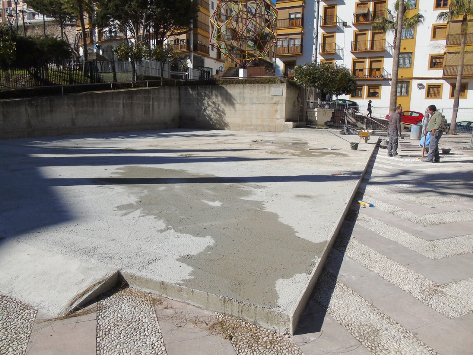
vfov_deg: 54.9
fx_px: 342
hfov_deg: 69.4
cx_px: 236
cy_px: 178
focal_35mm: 25
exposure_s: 1/1000
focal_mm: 4.4
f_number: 4.8
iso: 80
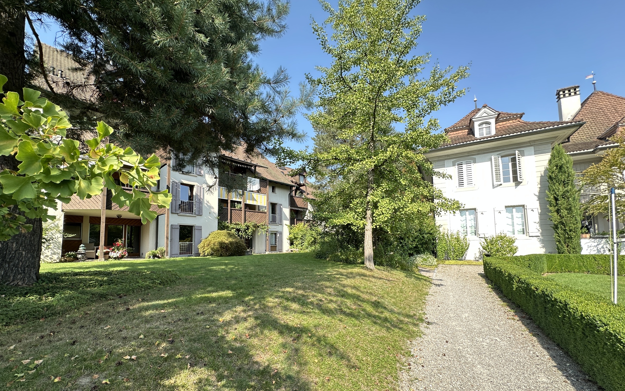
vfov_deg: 74.3
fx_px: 255
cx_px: 310
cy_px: 226
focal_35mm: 15
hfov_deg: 101.5
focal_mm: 2.22
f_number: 2.2
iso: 40
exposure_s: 1/253
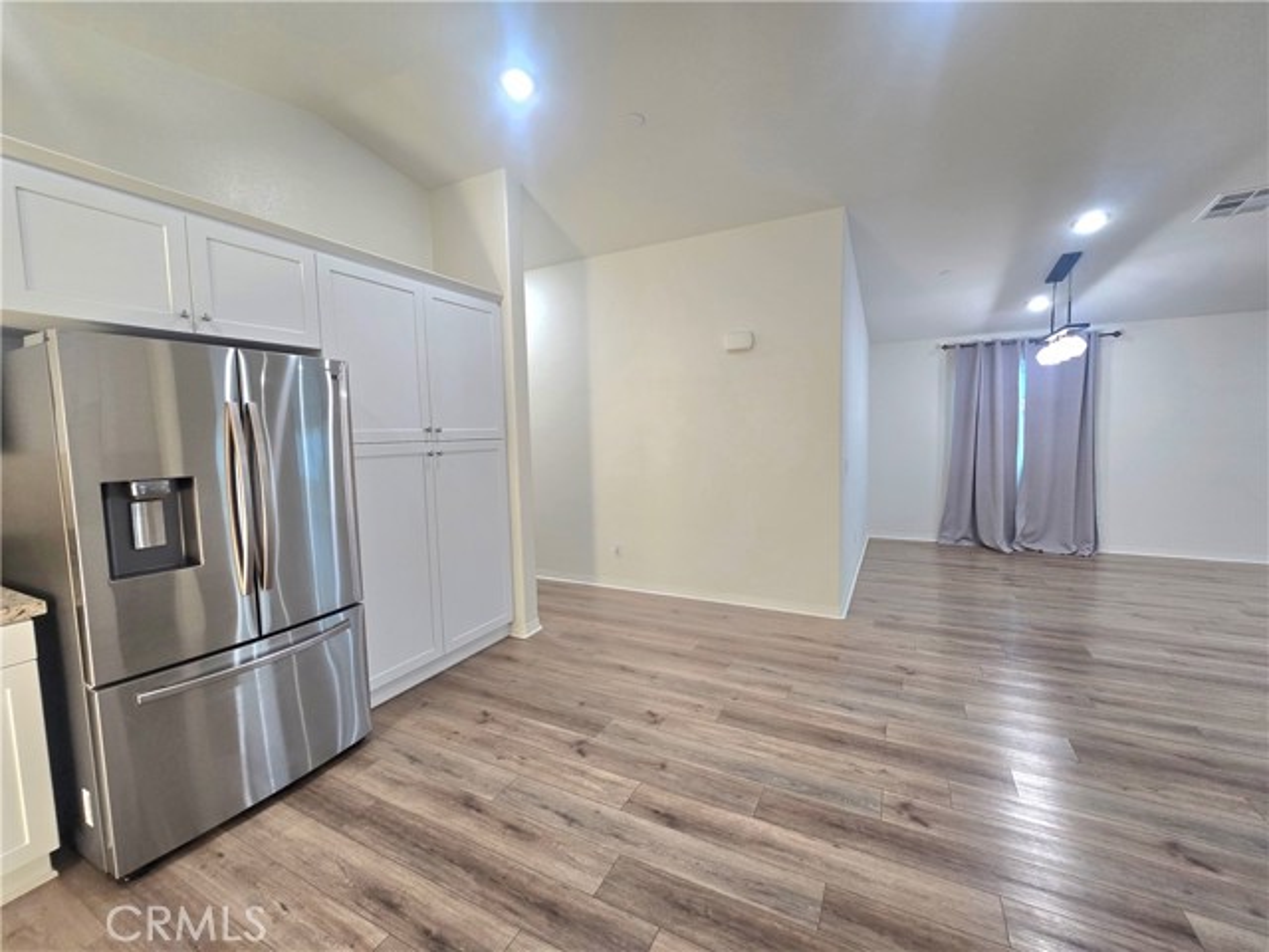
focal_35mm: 13
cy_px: 476
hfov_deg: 106.2
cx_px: 634
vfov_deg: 89.9
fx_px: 477
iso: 160
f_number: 2.2
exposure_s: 1/60.2
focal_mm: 2.2
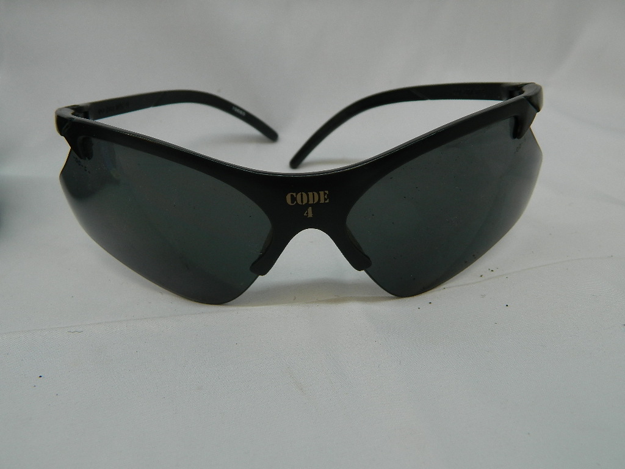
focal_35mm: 35
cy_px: 234
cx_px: 312
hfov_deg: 52.6
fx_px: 632
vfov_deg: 40.7
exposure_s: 1/100
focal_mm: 6.2
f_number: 3.3
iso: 80
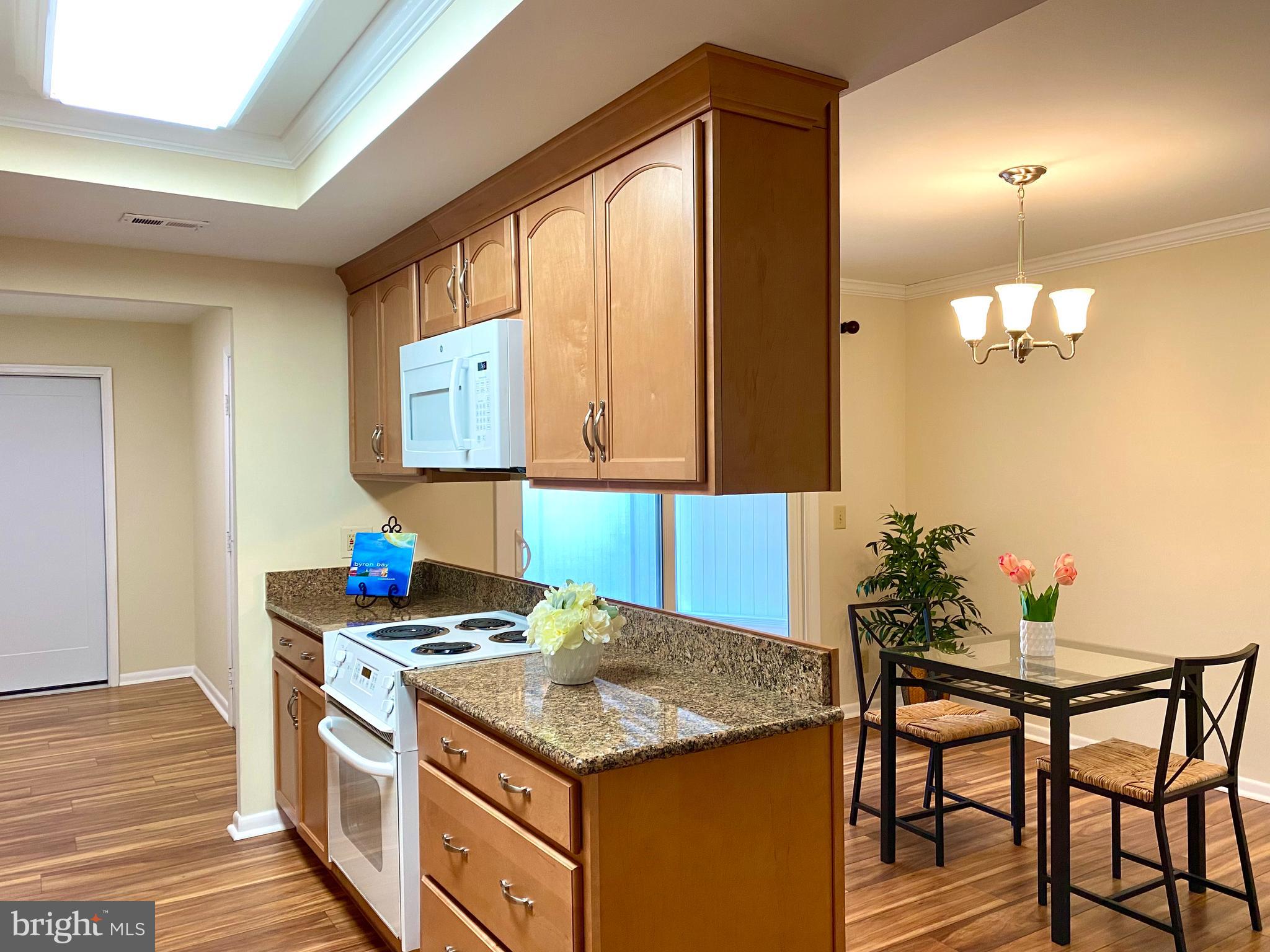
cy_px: 476
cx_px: 635
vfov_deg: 53.1
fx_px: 954
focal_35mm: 26
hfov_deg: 67.3
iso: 100
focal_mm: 4.25
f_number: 1.8
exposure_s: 1/60
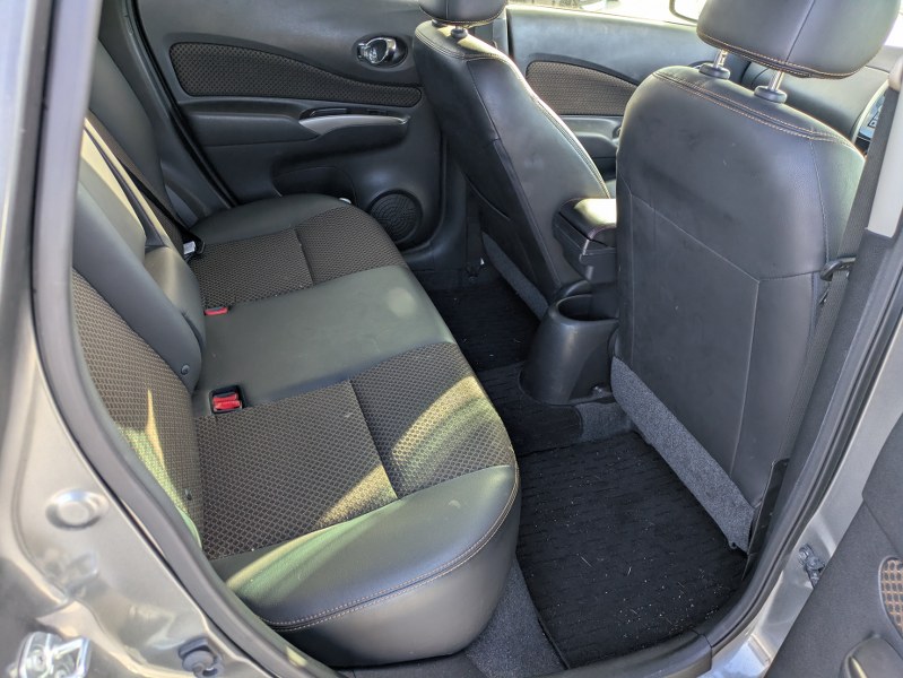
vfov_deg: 54.9
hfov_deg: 69.4
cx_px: 452
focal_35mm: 25
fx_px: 652
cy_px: 339
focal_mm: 5.43
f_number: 1.89
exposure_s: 1/100
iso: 73
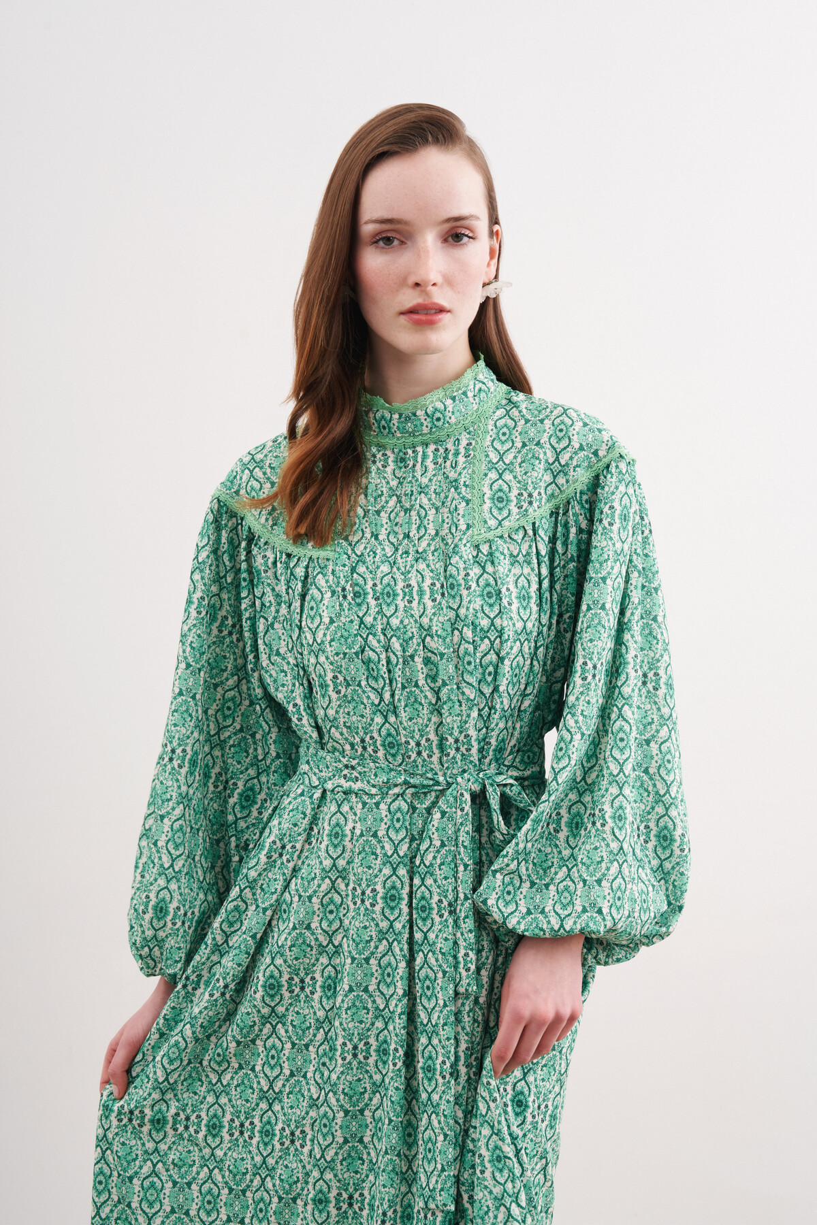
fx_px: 2383
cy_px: 612
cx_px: 408
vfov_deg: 28.8
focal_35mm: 70
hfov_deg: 19.5
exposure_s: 1/160
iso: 400
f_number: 11
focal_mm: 70
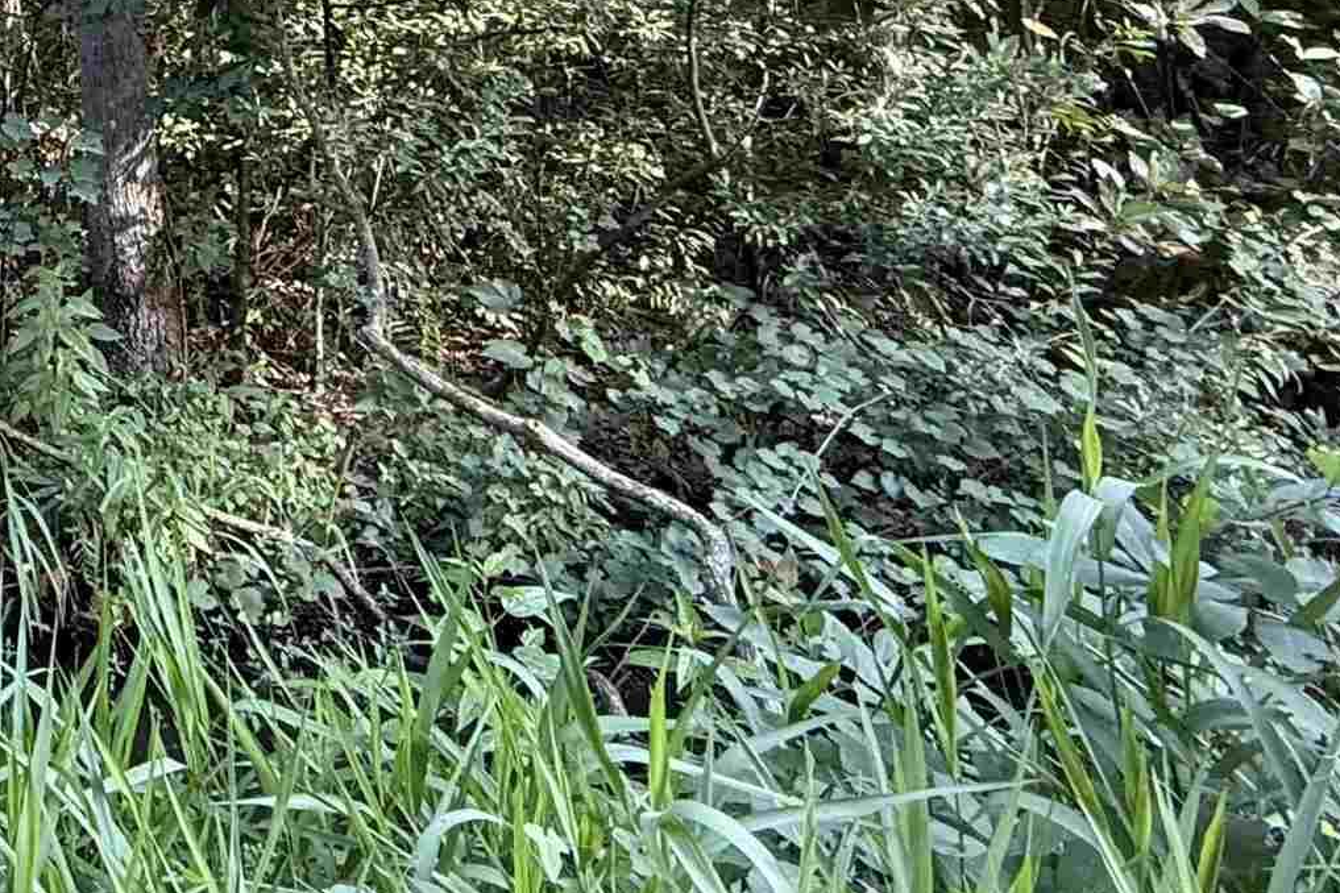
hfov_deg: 33.3
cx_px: -382
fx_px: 1638
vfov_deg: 26.6
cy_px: -219
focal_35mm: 44
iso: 200
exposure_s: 1/99
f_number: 2.2
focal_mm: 2.22
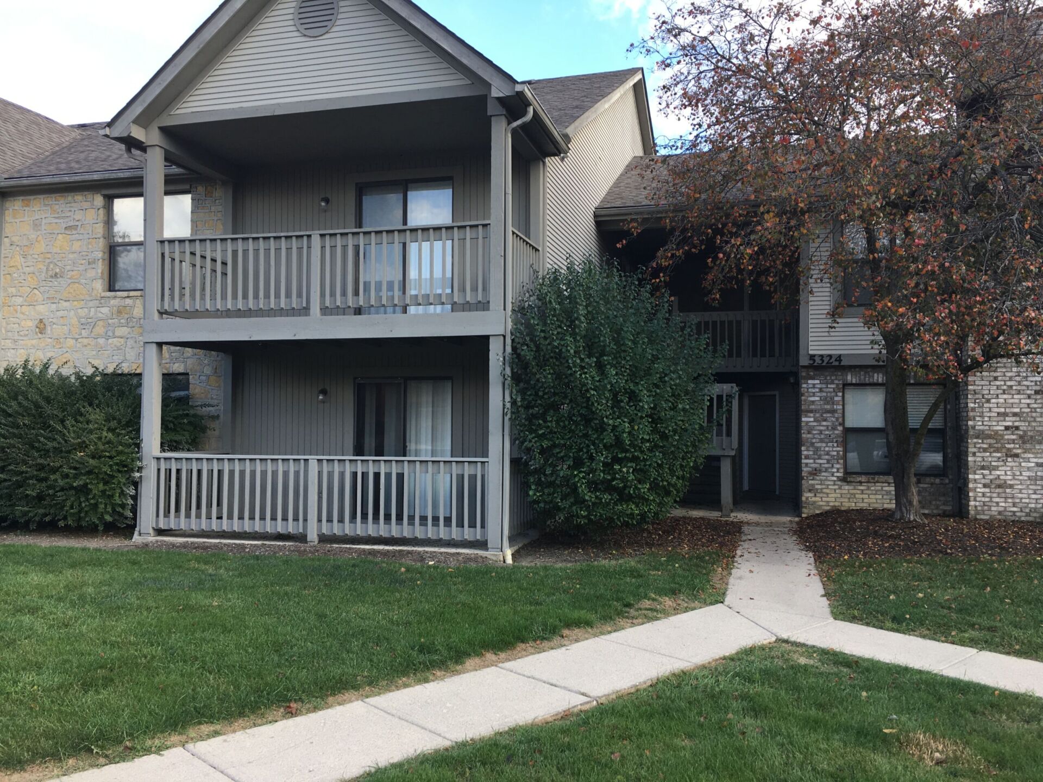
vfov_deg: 48.2
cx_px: 522
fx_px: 874
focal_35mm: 29
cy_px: 391
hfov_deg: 61.7
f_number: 2.2
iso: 25
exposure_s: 1/272
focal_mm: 4.15
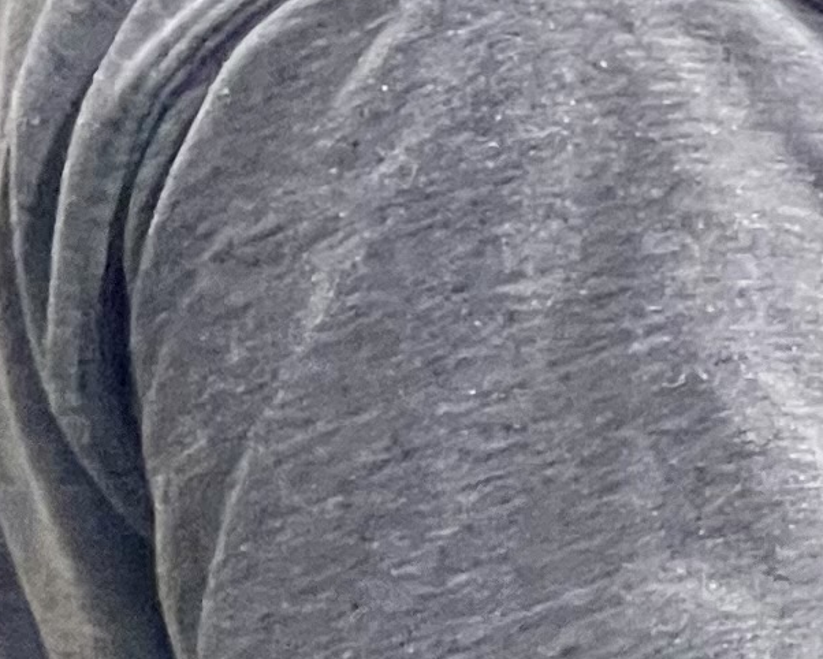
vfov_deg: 4.6
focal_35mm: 340
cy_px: 458
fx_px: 8284
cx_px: 2499
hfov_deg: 5.3
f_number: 2
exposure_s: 1/50
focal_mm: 6
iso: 160
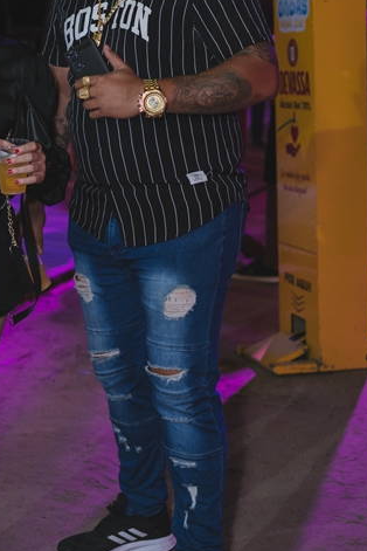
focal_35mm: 83
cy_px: 193
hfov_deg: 16.4
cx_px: 92
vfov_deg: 24.4
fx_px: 1266
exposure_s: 1/200
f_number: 2.5
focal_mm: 35
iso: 640
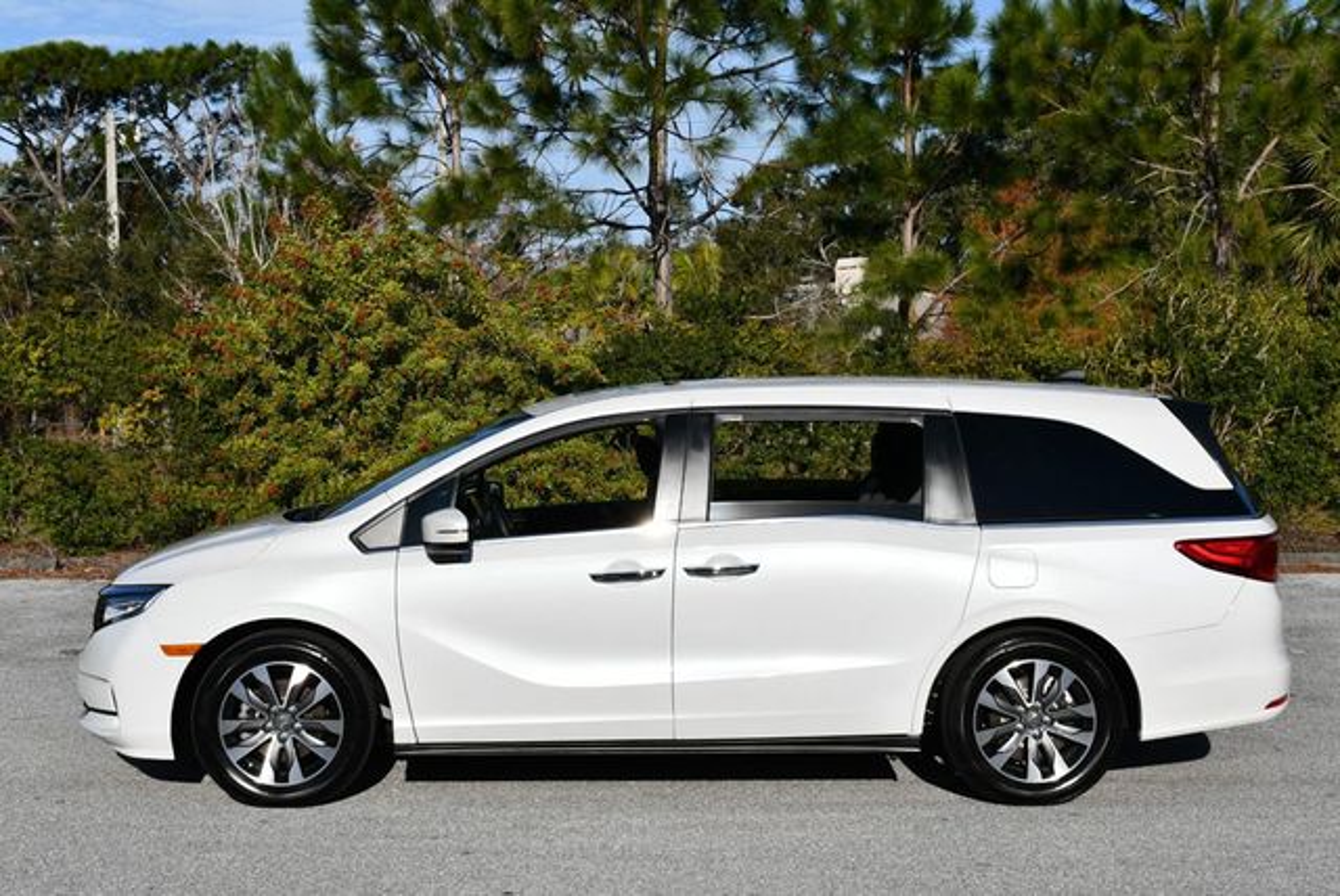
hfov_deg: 35.6
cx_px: 670
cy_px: 448
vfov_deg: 24.2
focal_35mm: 56
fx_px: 2086
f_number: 10
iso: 100
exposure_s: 1/400
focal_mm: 28
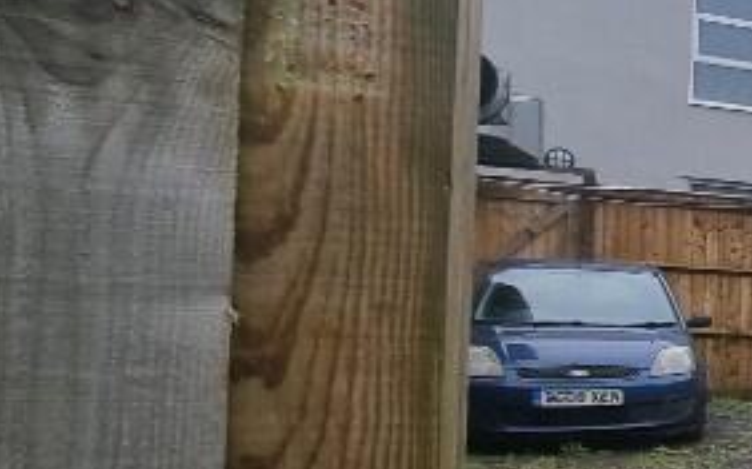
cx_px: 1349
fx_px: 1024
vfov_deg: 25.7
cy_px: 317
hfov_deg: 22.5
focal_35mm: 50
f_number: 2.2
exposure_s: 1/256
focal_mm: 2.2
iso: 50
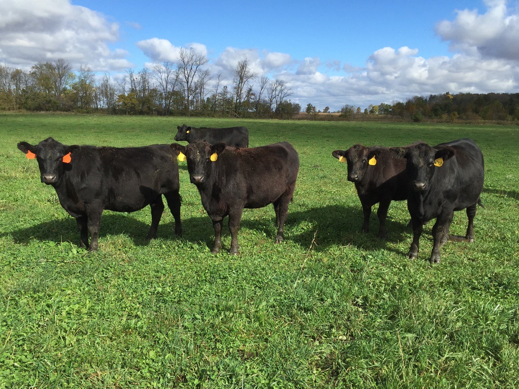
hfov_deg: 61.7
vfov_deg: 48.2
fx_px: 435
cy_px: 194
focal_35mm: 29
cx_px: 260
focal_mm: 4.15
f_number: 2.2
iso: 32
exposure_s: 1/1799
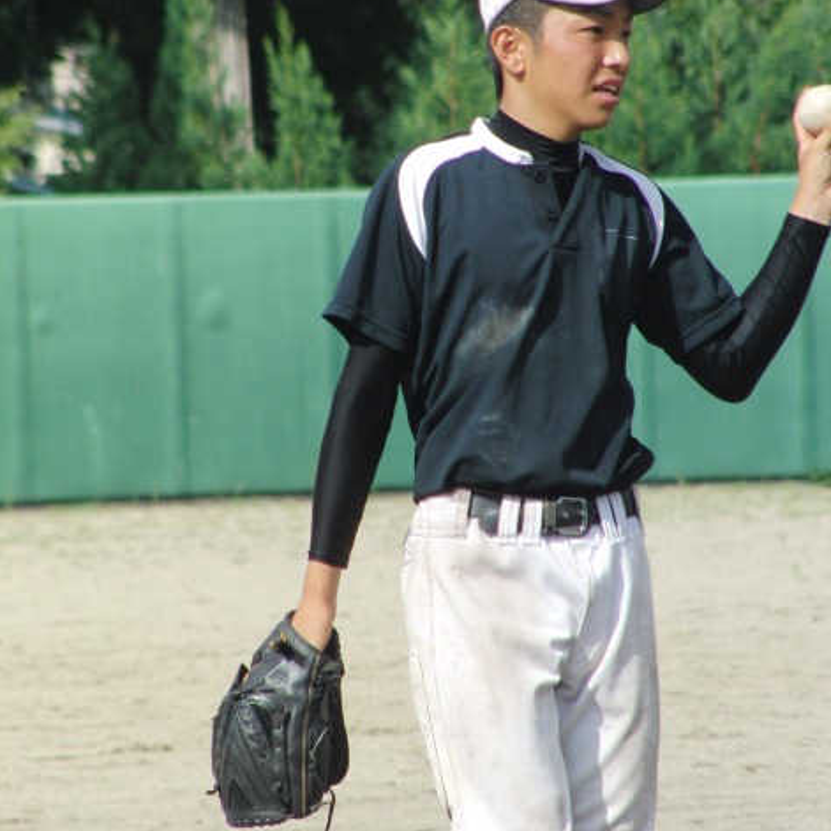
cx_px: 422
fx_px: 16948
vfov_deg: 2.8
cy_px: 311
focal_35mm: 624
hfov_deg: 2.8
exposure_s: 1/640
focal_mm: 92
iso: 100
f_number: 4.5
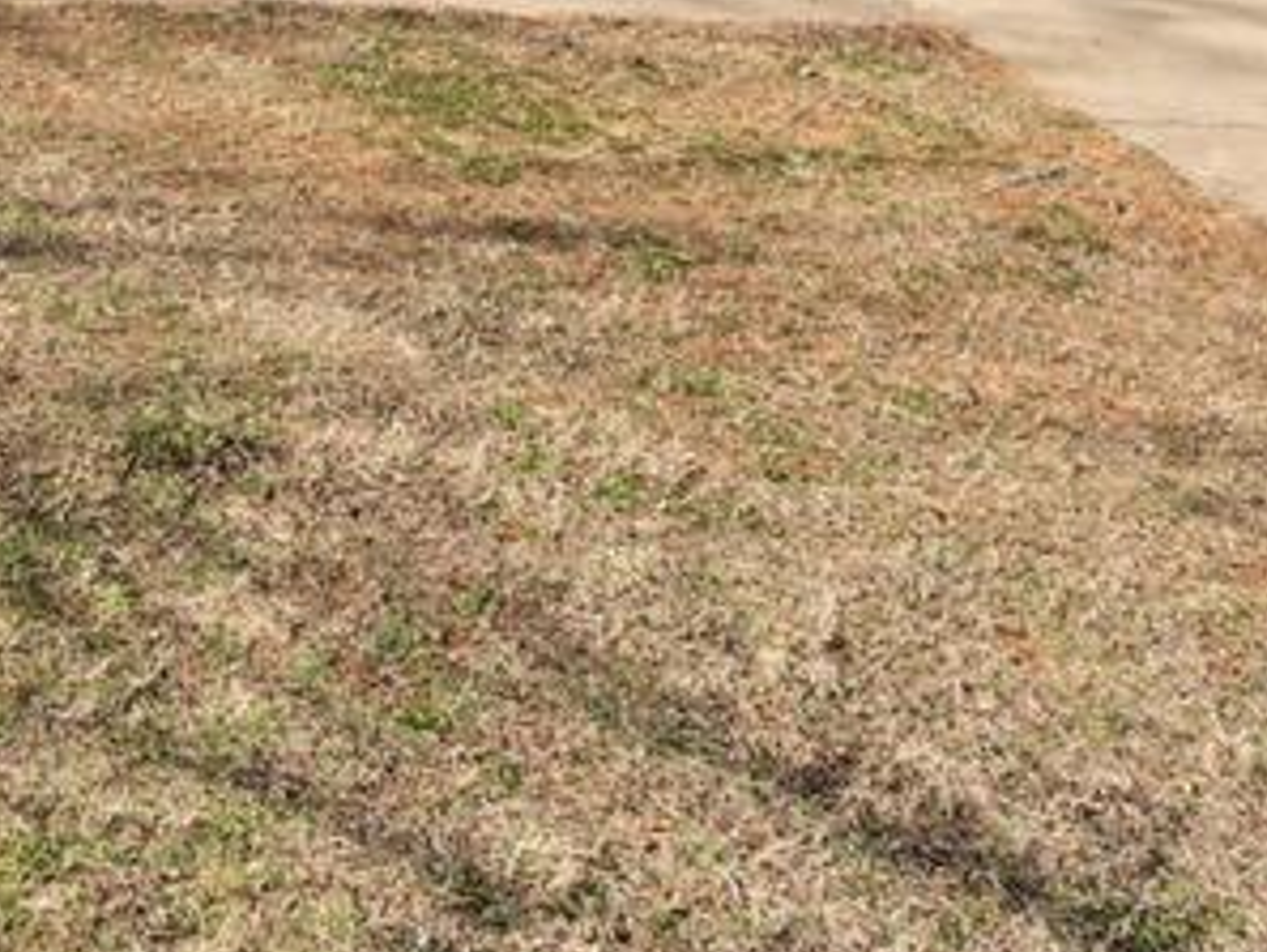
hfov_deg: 32.9
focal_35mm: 53
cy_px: -461
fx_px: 1941
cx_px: -28
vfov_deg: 22.7
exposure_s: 1/800
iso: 200
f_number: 8
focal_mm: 16
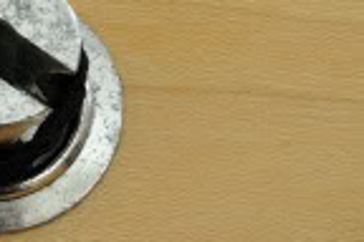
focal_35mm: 415
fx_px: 4196
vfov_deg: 3.3
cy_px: 212
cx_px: -599
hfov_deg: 4.8
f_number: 16
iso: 200
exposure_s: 1.6
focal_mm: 75
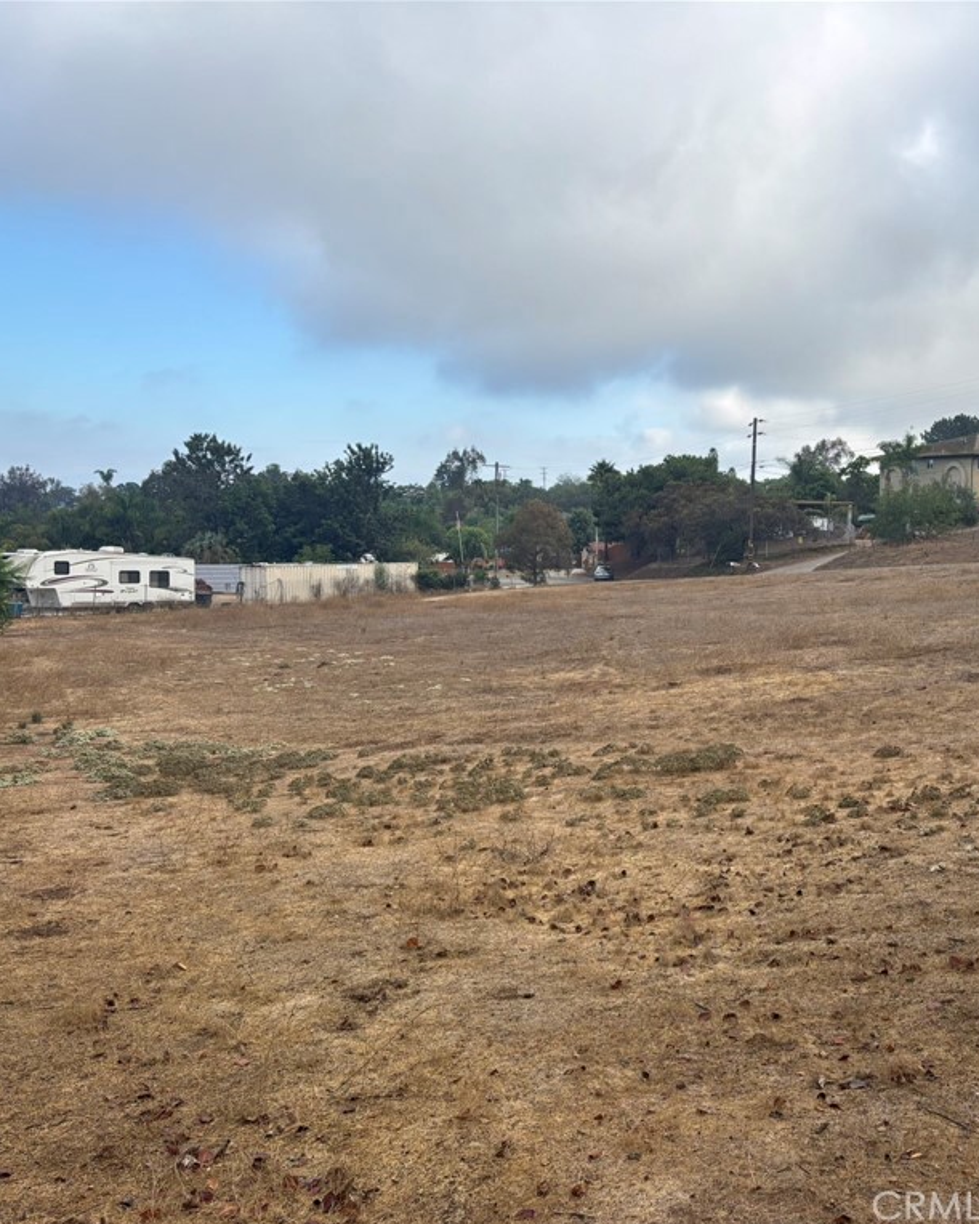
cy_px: 614
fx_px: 1232
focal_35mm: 34
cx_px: 766
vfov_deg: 52.8
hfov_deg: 41.7
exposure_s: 1/1458
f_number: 1.6
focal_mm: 5.96
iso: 50
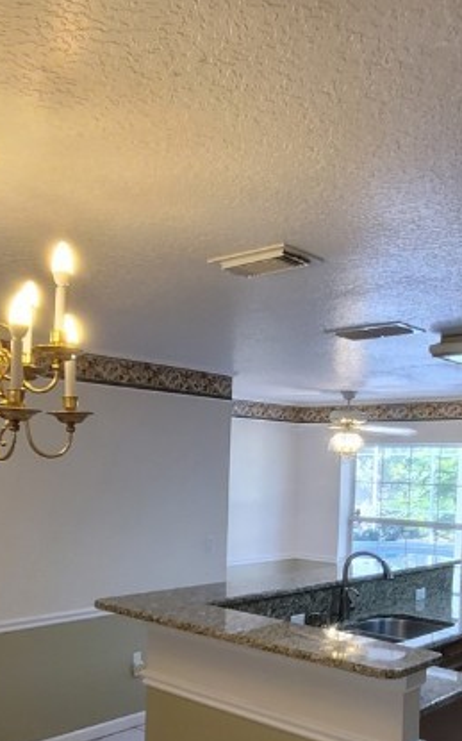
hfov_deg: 37.2
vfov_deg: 54.9
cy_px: 525
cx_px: 205
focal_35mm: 34
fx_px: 686
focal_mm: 2.2
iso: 160
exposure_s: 1/60
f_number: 2.2
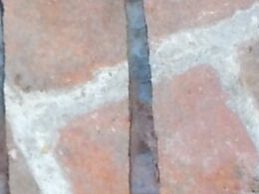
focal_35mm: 160
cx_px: 104
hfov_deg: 12.3
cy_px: 159
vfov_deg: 9.3
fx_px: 1197
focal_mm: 4.6
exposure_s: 1/50
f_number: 3.2
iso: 80
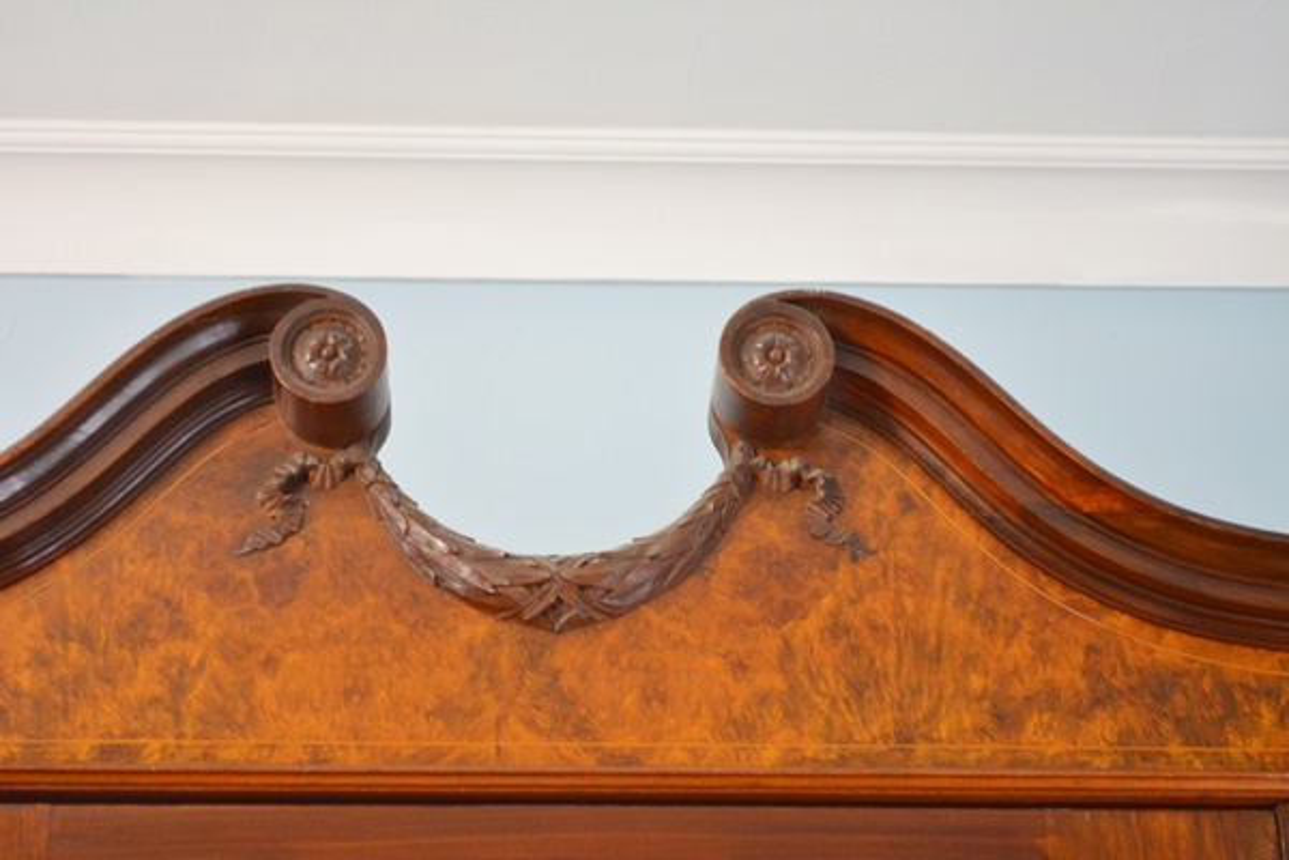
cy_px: 430
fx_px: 2954
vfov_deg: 16.6
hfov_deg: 24.6
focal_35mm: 82
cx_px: 644
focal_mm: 55
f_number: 5.6
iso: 900
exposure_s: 1/30
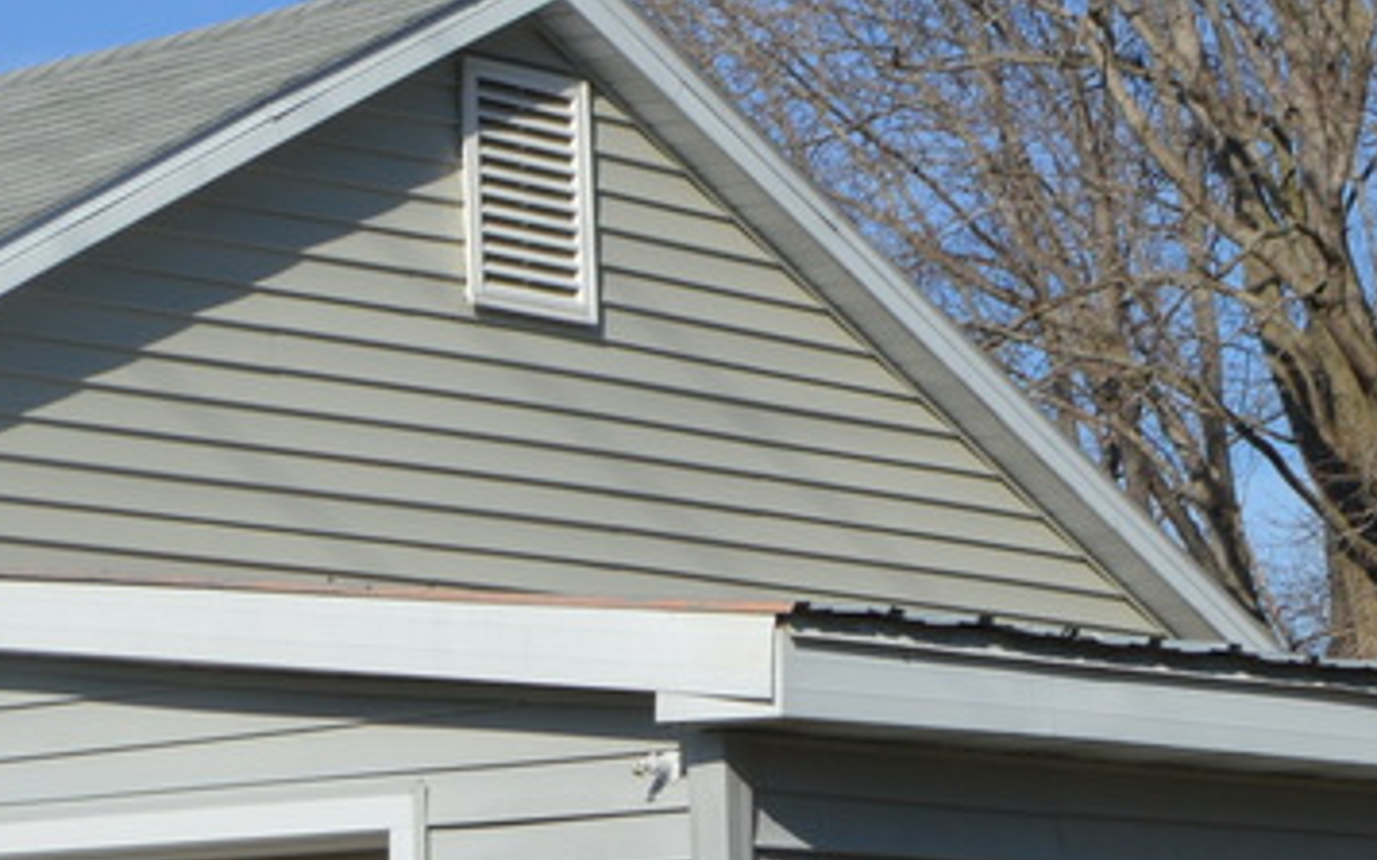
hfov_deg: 14.7
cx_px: -69
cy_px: 1053
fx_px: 5216
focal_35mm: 139
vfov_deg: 9.3
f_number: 9
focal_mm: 20
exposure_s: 1/320
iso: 100
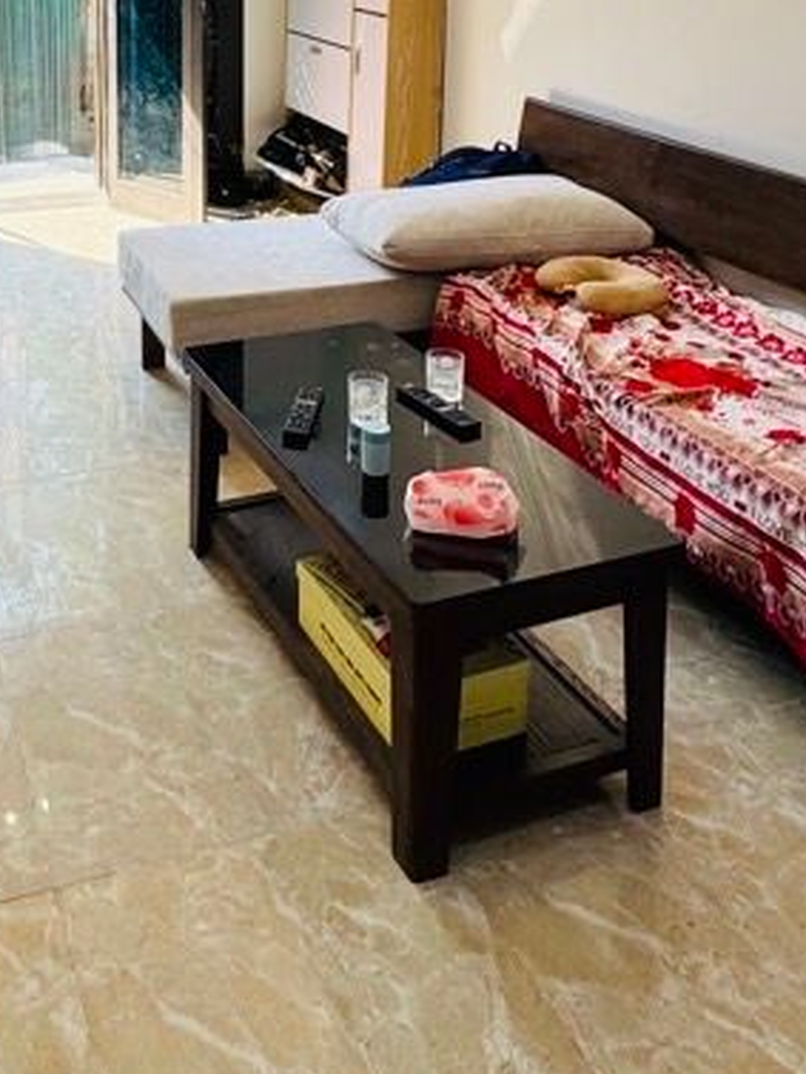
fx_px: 1179
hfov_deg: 36.2
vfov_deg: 42.7
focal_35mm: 38
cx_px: 140
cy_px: 17
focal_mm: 2.22
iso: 40
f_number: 2.2
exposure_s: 1/144
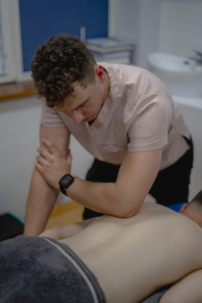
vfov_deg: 39.6
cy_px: 152
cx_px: 101
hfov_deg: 27.0
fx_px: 421
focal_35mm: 50
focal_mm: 50
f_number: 1.8
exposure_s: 1/200
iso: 800
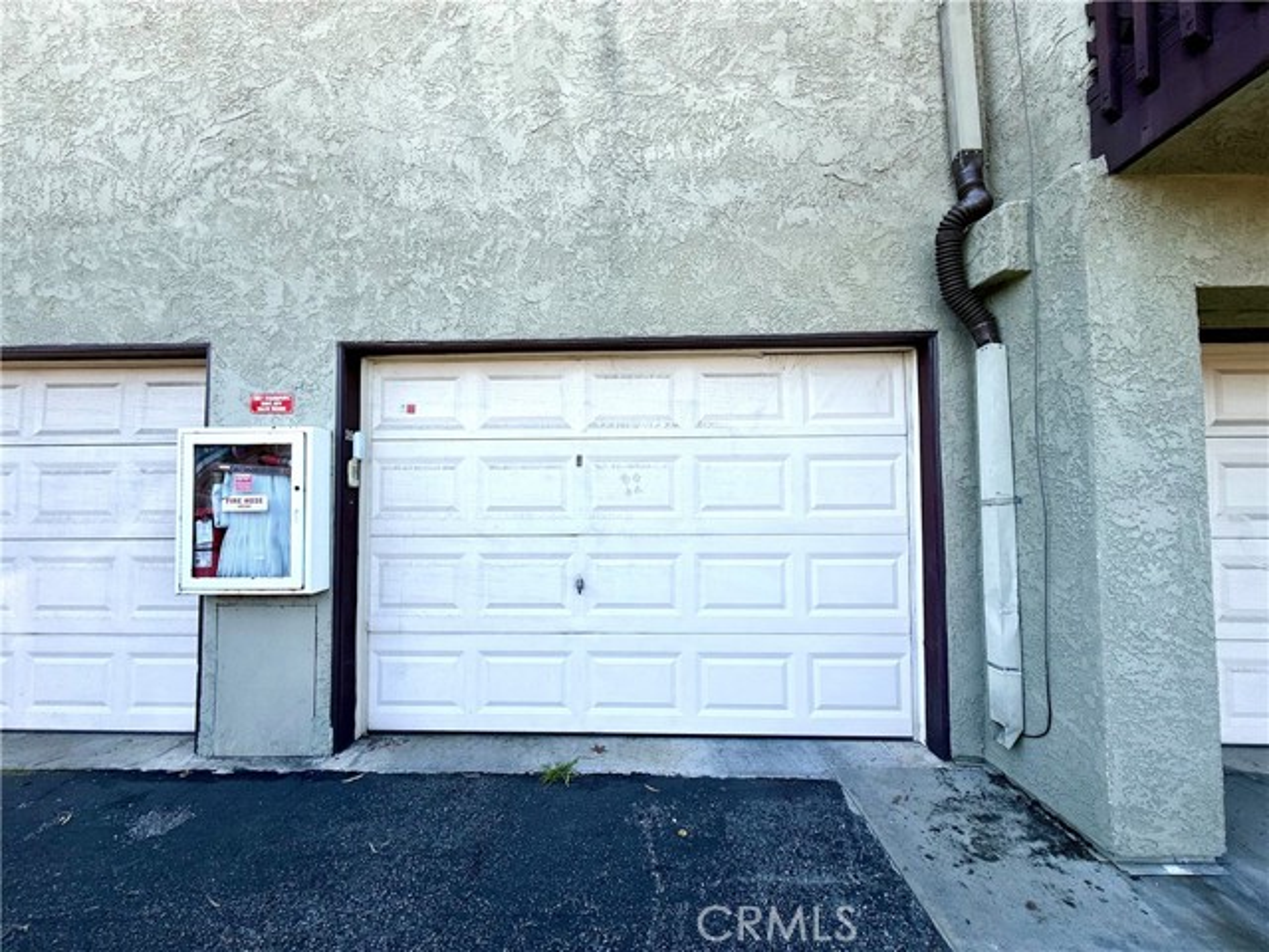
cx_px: 634
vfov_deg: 85.7
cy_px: 476
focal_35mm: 14
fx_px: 513
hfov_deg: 102.1
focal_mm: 2.22
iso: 50
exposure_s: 1/296
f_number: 2.2
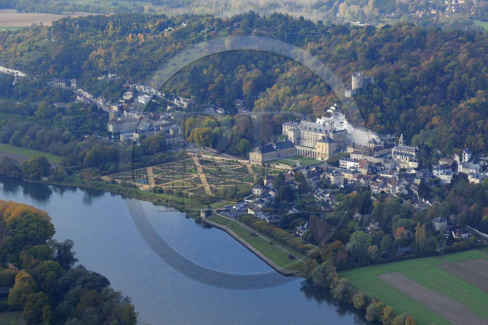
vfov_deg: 13.4
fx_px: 1382
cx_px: 244
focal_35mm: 102
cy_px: 162
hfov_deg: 20.0
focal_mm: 102
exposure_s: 1/800
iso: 400
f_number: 5.6
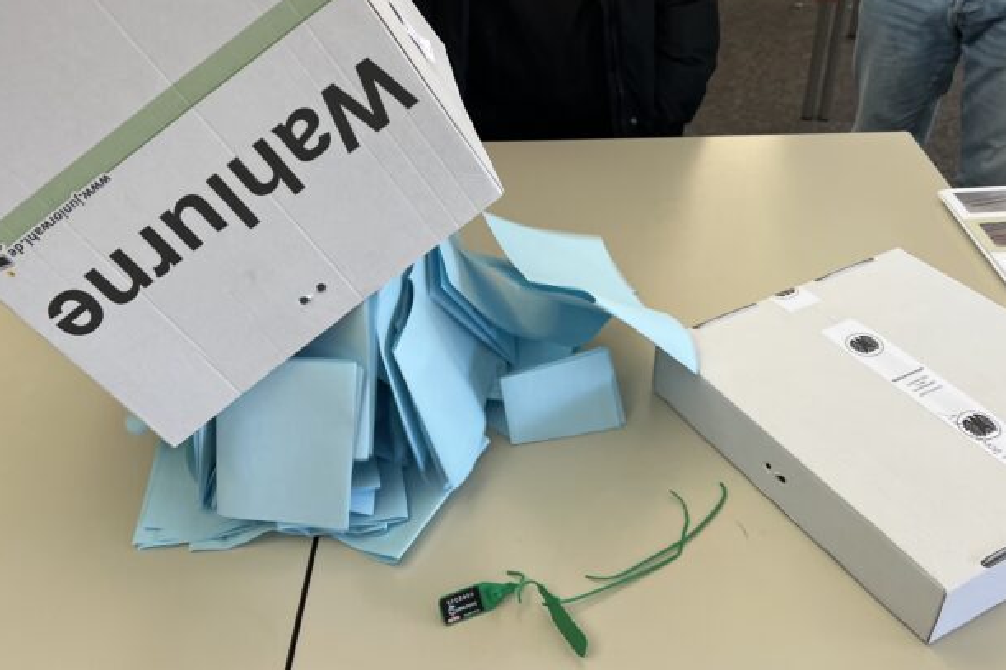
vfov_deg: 38.7
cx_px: 443
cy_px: 277
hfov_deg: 55.7
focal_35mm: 34
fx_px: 950
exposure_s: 1/121
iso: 125
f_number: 1.5
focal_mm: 5.7
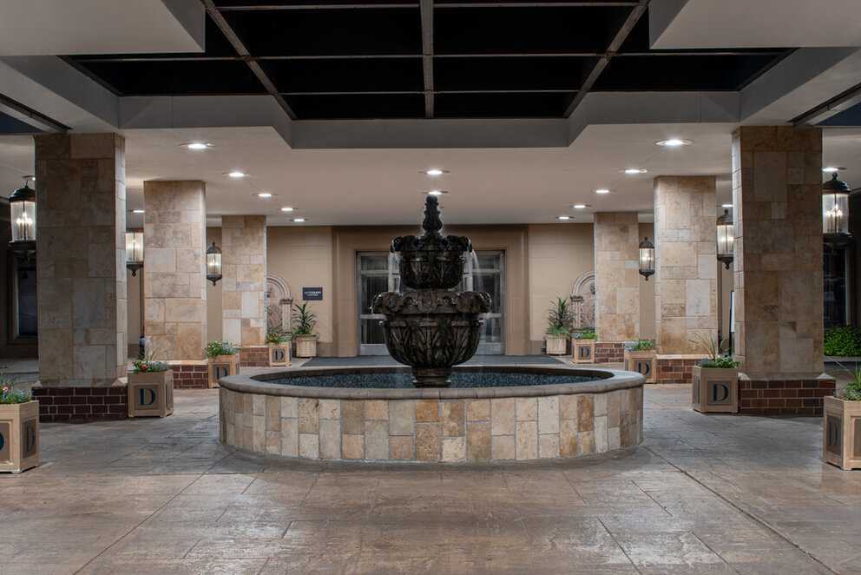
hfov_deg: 43.6
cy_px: 288
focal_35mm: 45
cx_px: 430
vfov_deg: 29.9
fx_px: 1076
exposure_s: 1/1.25
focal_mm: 45
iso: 400
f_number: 14
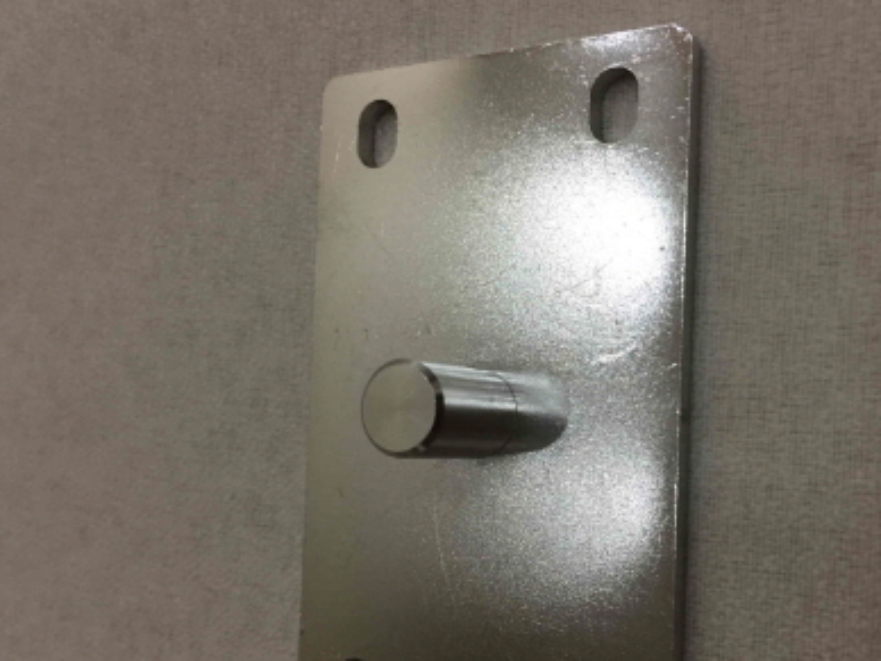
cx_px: 527
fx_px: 993
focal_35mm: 39
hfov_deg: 47.6
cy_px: 407
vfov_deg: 36.6
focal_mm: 4.15
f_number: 2.2
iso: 50
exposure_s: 1/30
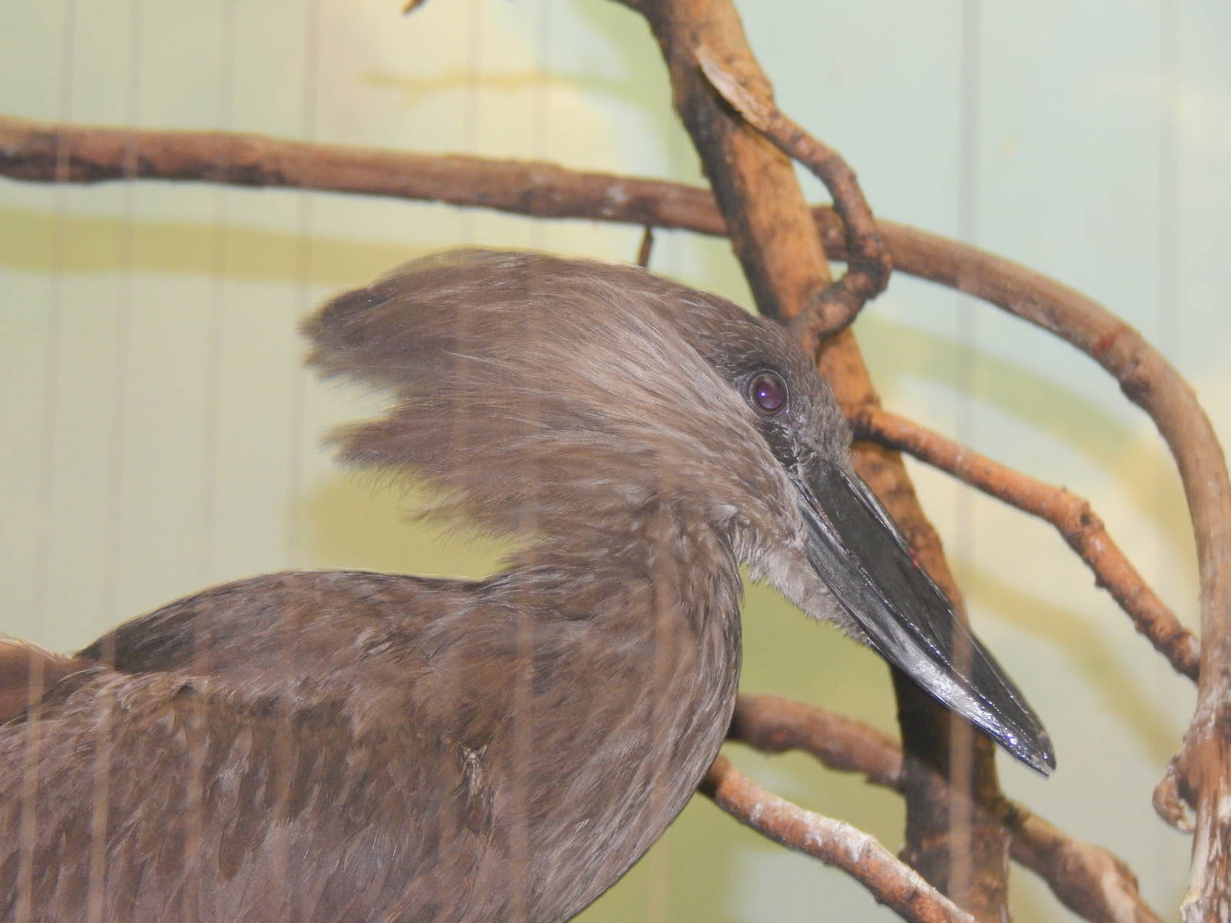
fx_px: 8321
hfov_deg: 8.5
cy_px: 462
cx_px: 616
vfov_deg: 6.4
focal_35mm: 234
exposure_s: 1/30
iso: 450
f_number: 5.6
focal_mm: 41.7
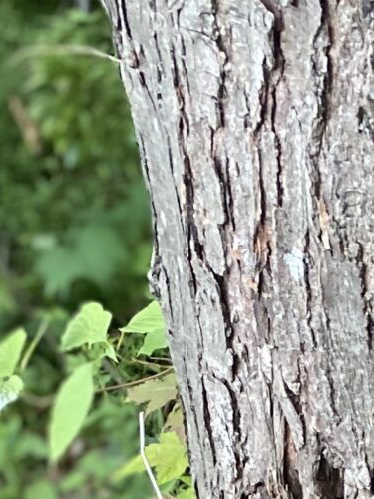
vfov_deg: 12.4
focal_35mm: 133
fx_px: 1916
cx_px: 636
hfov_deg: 10.6
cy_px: 1103
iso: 160
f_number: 1.8
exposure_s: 1/60
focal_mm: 4.25
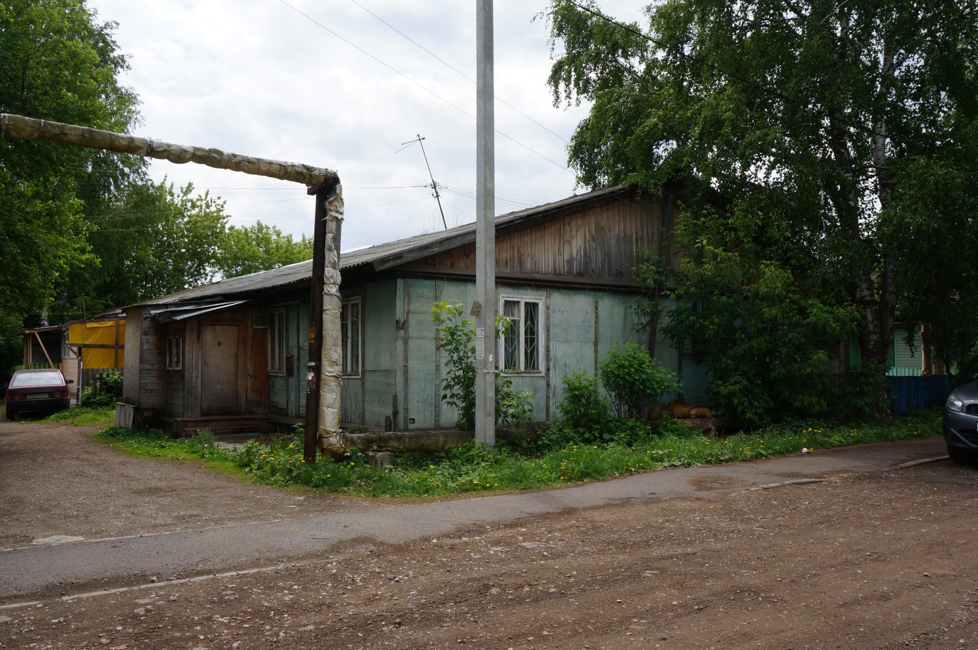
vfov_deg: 43.5
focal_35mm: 30
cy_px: 325
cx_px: 489
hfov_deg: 62.0
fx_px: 814
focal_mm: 20
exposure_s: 1/100
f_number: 13
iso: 100
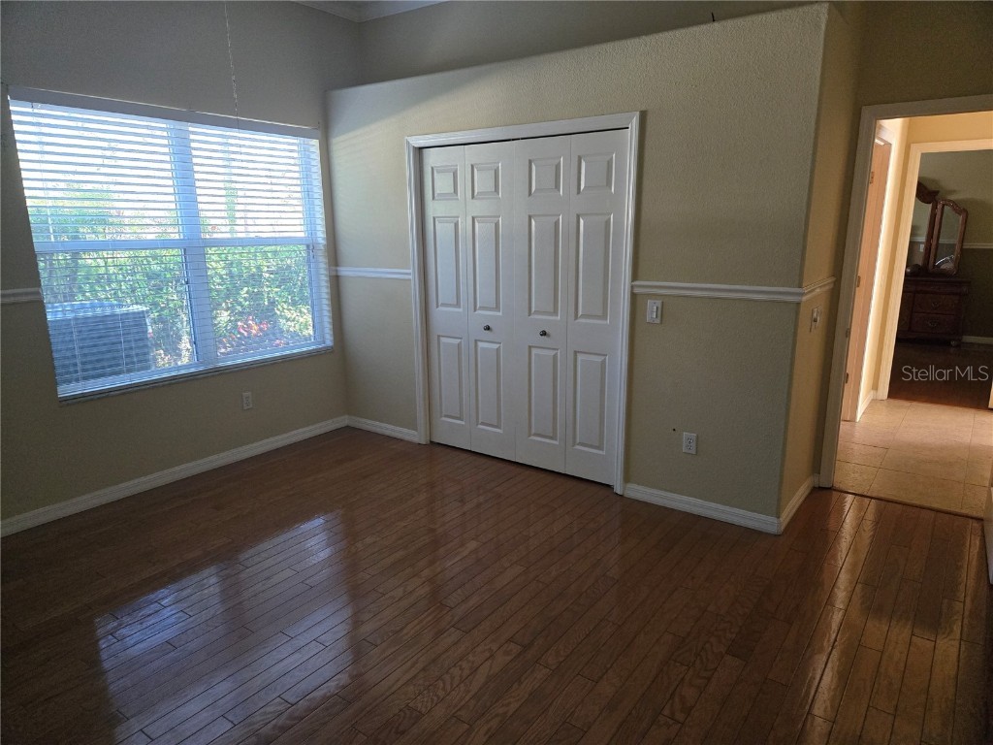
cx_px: 496
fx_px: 660
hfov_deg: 73.9
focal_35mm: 23
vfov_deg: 58.9
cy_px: 372
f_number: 1.8
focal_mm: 5.4
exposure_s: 1/120
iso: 1000
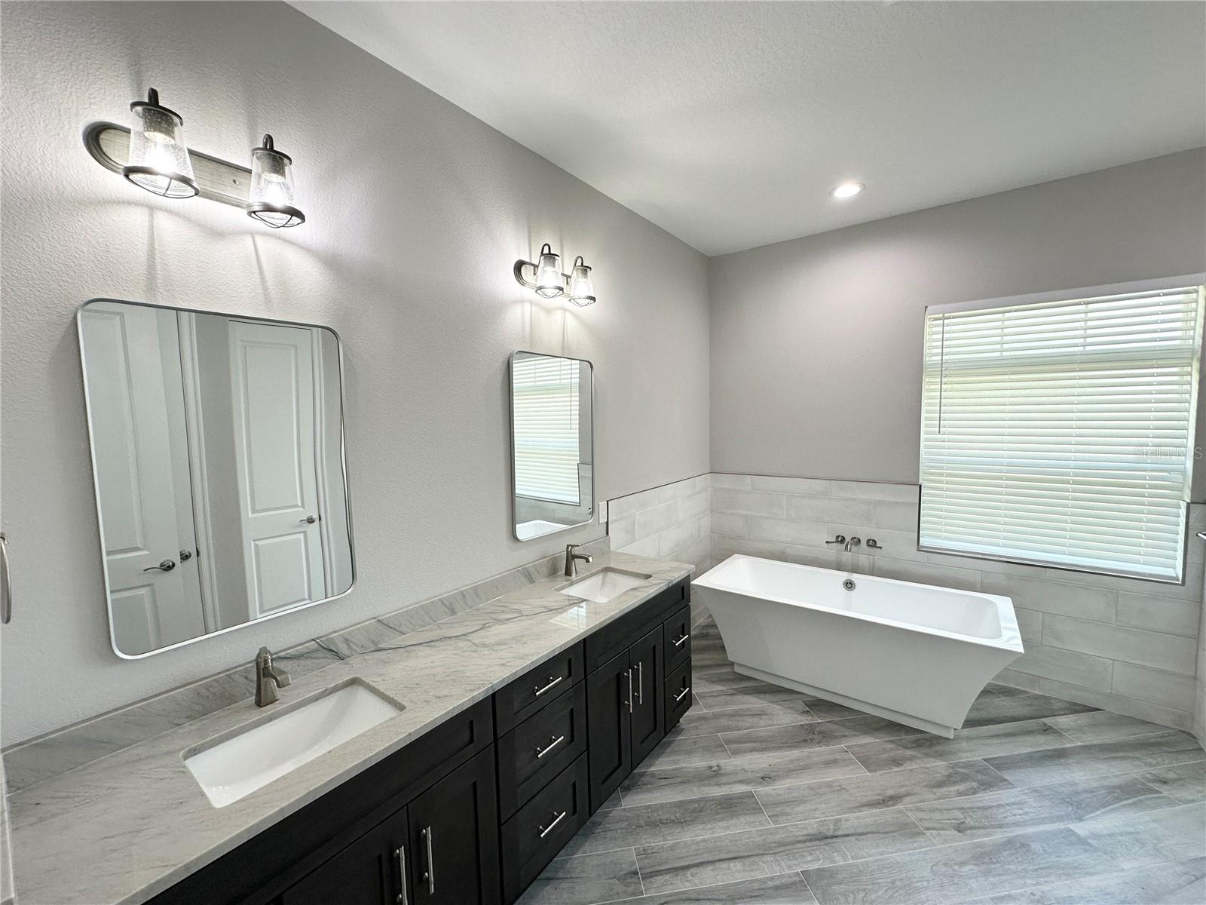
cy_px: 452
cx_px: 603
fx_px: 488
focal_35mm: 14
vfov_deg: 85.7
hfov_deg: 102.1
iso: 100
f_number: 2.2
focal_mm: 2.22
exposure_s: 1/120
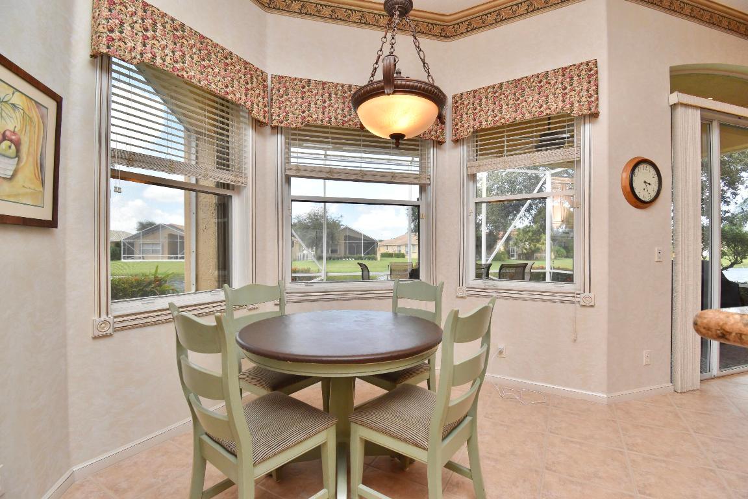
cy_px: 250
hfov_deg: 100.4
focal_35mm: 15
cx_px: 374
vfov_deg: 77.3
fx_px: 312
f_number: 7.1
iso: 800
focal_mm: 10
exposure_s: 1/200
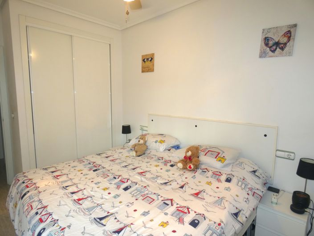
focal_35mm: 20
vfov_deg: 65.9
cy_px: 118
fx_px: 181
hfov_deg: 81.8
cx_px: 157
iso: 80
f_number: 2.8
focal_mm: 3.6
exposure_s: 1/40
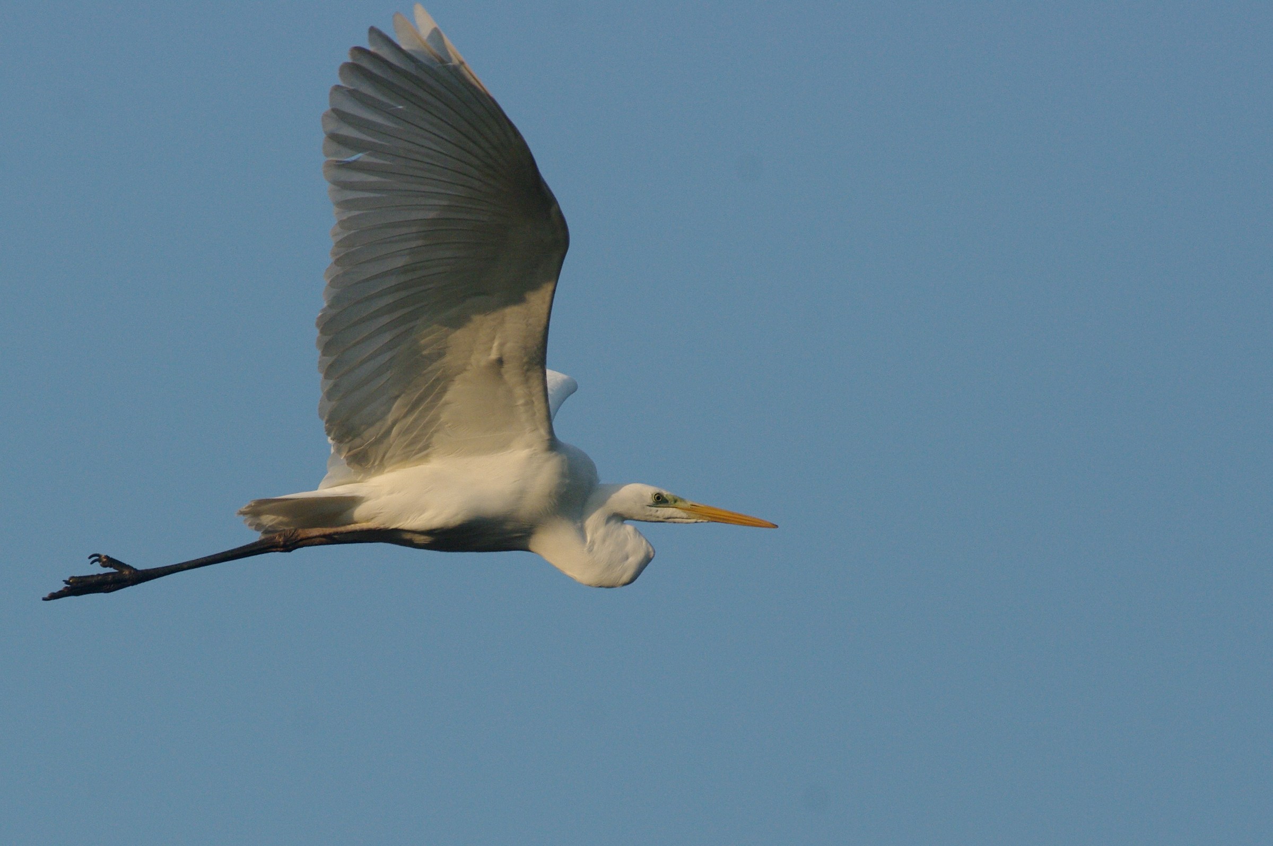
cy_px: 423
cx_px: 636
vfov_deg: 3.0
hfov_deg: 4.6
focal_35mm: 450
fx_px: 15893
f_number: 8
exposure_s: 1/1500
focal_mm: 300
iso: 800
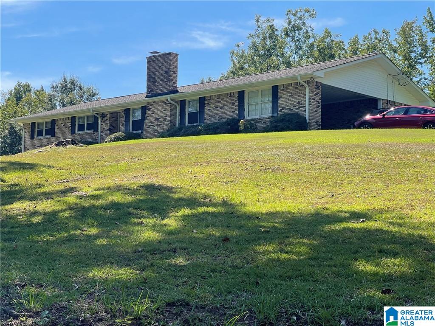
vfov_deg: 22.9
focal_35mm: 64
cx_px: 218
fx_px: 804
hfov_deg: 30.3
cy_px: 163
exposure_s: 1/889
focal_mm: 7.5
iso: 20
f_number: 2.2
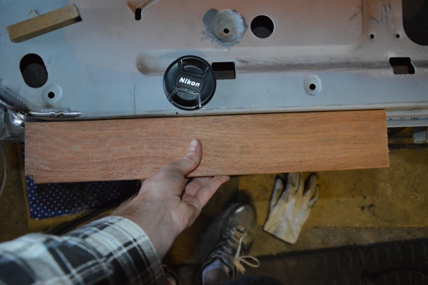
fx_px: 392
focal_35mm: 33
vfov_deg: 39.9
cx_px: 214
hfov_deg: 57.2
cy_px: 142
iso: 3200
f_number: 3.8
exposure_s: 1/60
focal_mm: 22
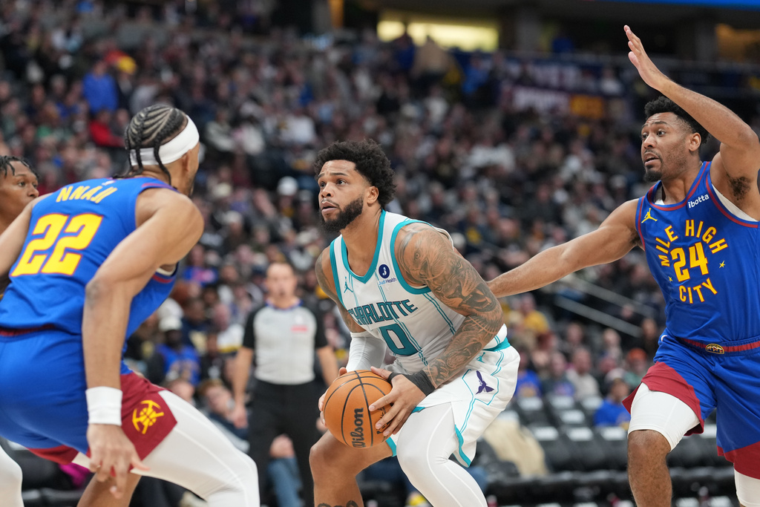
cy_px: 254
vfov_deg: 10.8
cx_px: 380
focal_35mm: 127
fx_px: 2681
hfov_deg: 16.1
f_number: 1.8
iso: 2000
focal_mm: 85
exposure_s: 1/2000
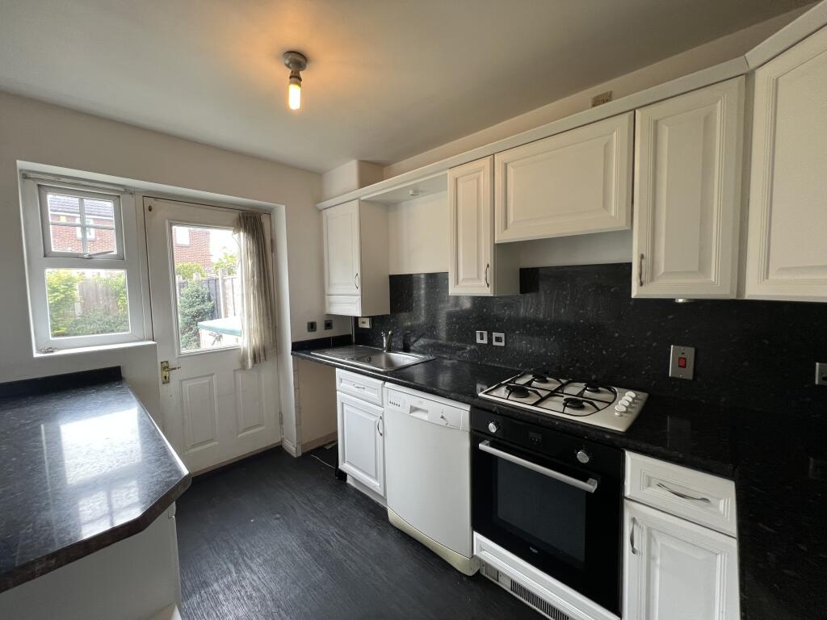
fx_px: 311
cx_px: 414
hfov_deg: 106.2
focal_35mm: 13
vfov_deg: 89.9
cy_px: 310
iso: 125
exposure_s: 1/50
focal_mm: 1.57
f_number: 1.8
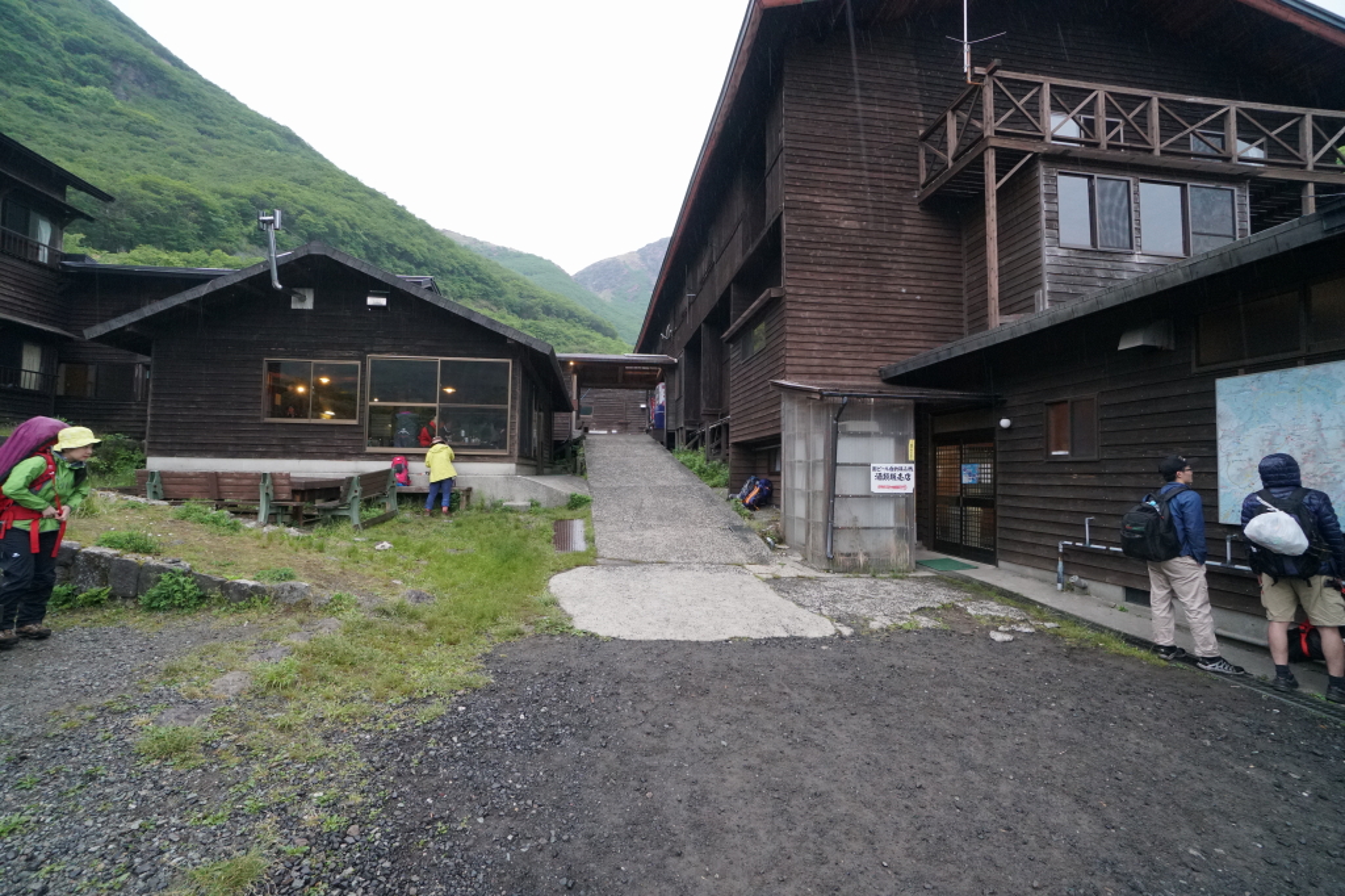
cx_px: 672
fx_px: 560
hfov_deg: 100.4
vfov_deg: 77.3
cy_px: 448
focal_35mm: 15
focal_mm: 10
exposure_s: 1/60
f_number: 8
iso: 1600
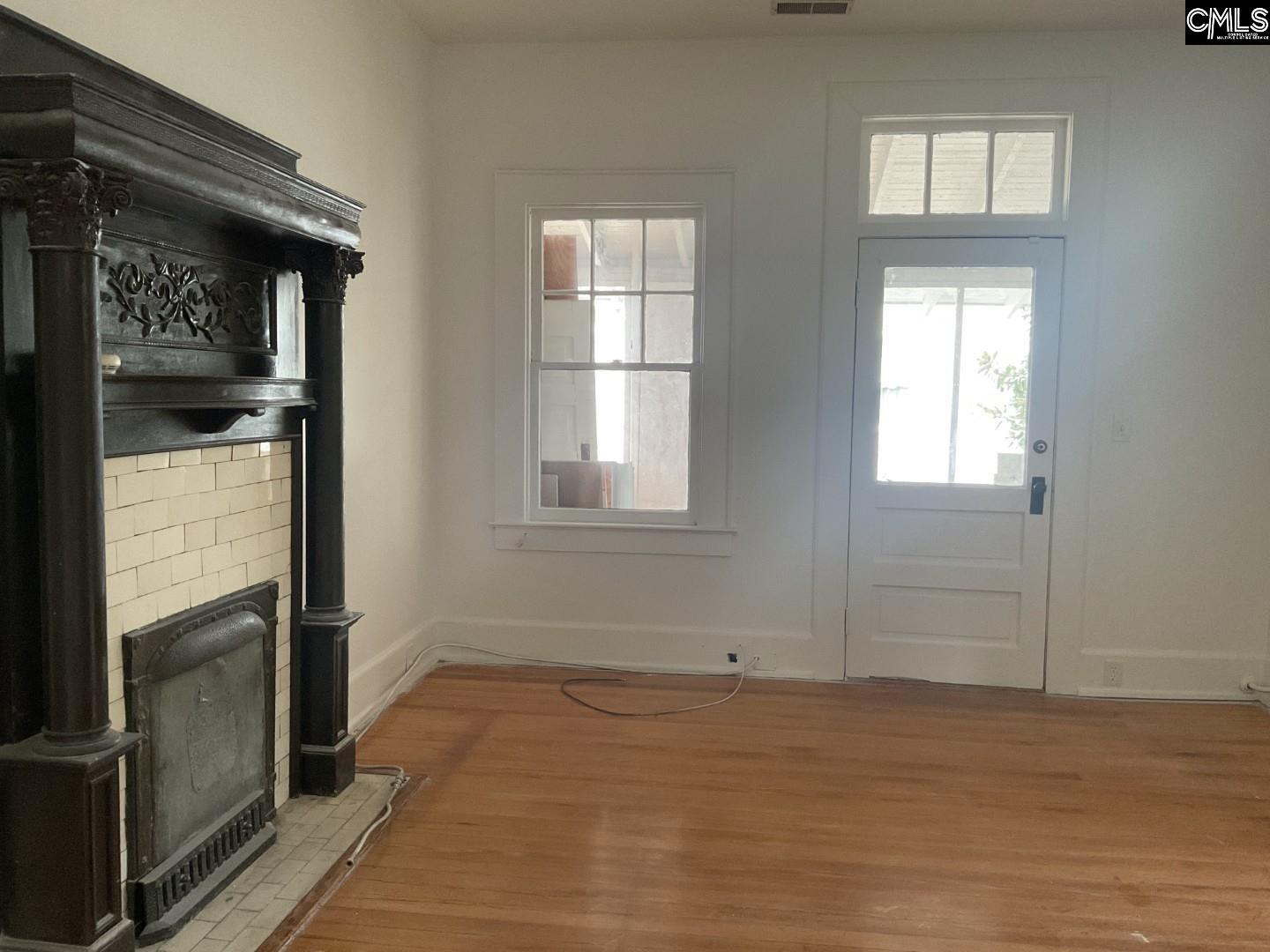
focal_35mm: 29
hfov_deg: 61.7
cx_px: 635
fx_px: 1064
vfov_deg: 48.2
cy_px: 476
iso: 200
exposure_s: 1/60
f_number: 1.8
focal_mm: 3
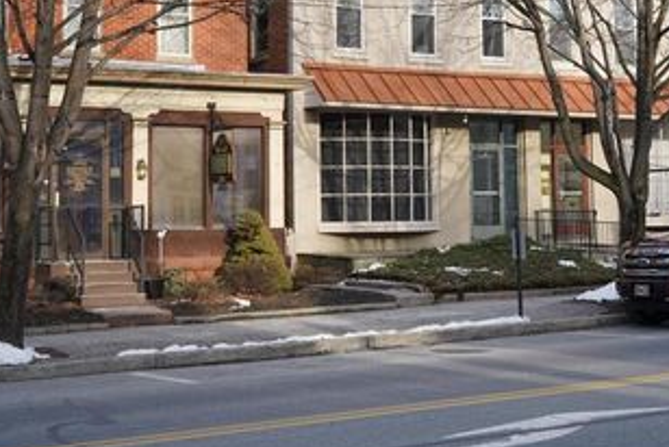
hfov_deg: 30.8
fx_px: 1209
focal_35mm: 65
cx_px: 404
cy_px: 108
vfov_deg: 20.8
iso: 100
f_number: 6.3
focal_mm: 40
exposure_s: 1/100
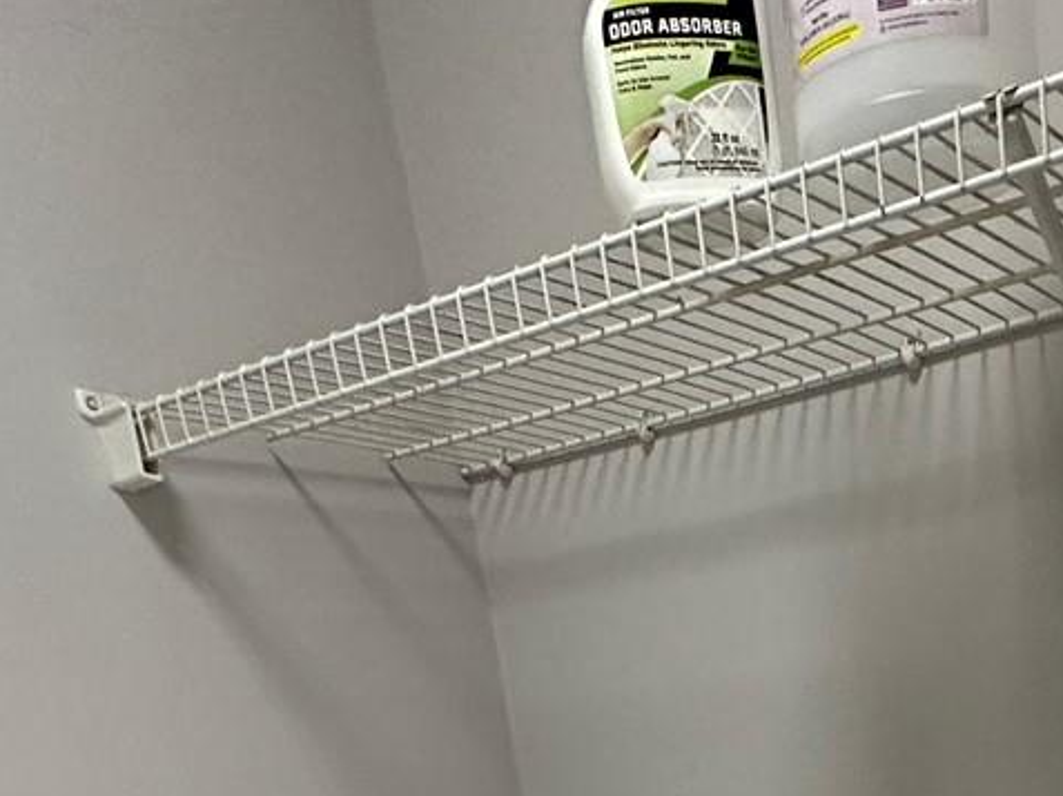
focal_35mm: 47
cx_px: 907
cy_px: 1320
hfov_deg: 38.3
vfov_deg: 22.5
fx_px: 1442
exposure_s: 1/120
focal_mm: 2.22
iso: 250
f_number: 2.2
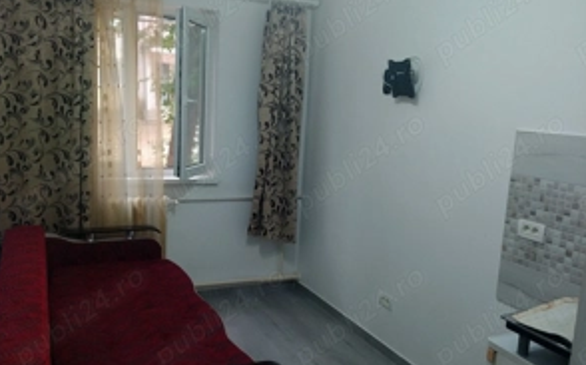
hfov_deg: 50.4
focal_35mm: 39
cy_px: 197
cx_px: 289
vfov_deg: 32.7
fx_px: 622
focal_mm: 4.94
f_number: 1.9
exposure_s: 1/60
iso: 343
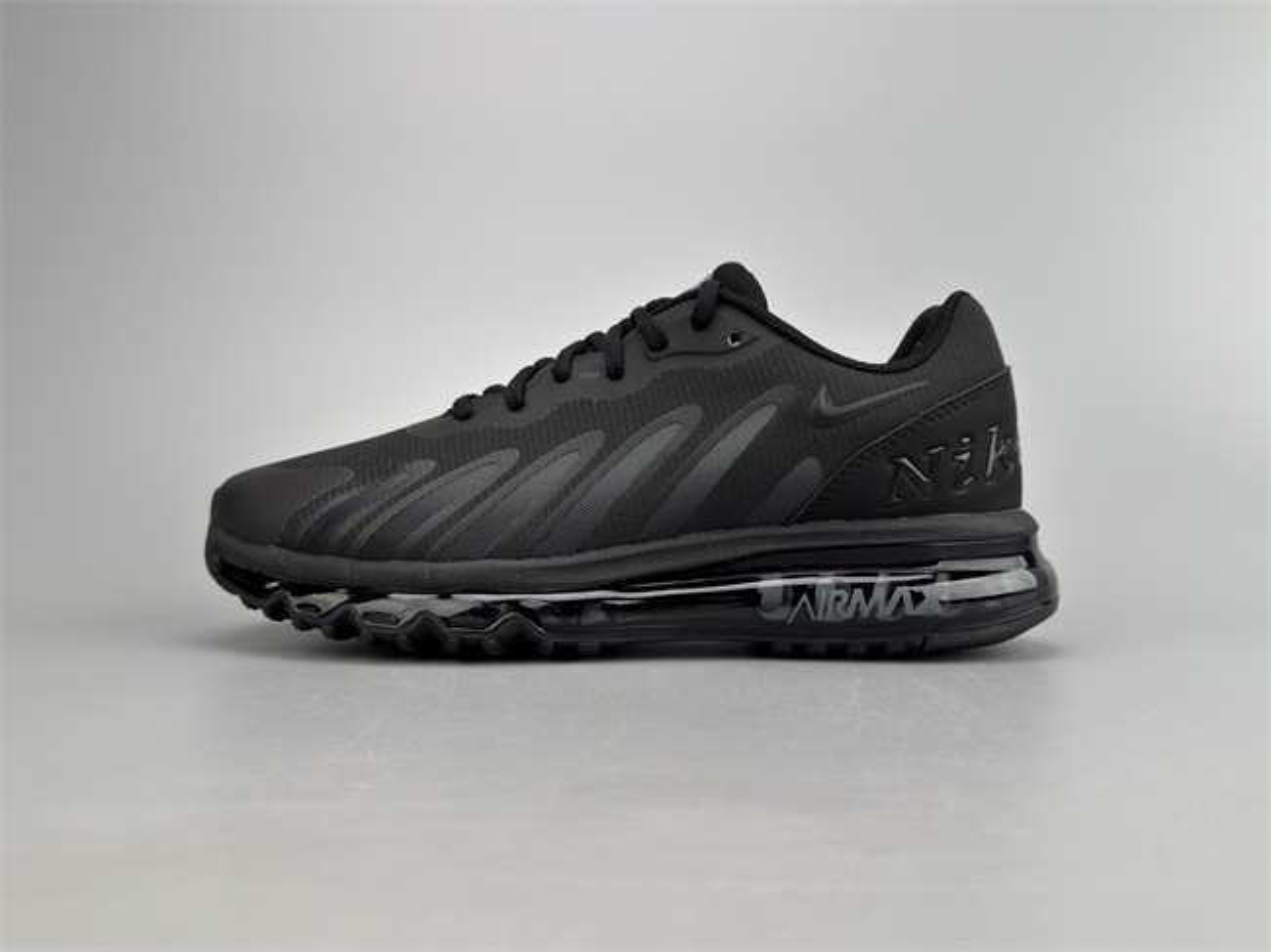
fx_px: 1285
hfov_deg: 52.6
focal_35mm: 35
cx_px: 636
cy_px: 476
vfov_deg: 40.7
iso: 100
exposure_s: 1/495
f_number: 1.78
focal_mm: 6.76
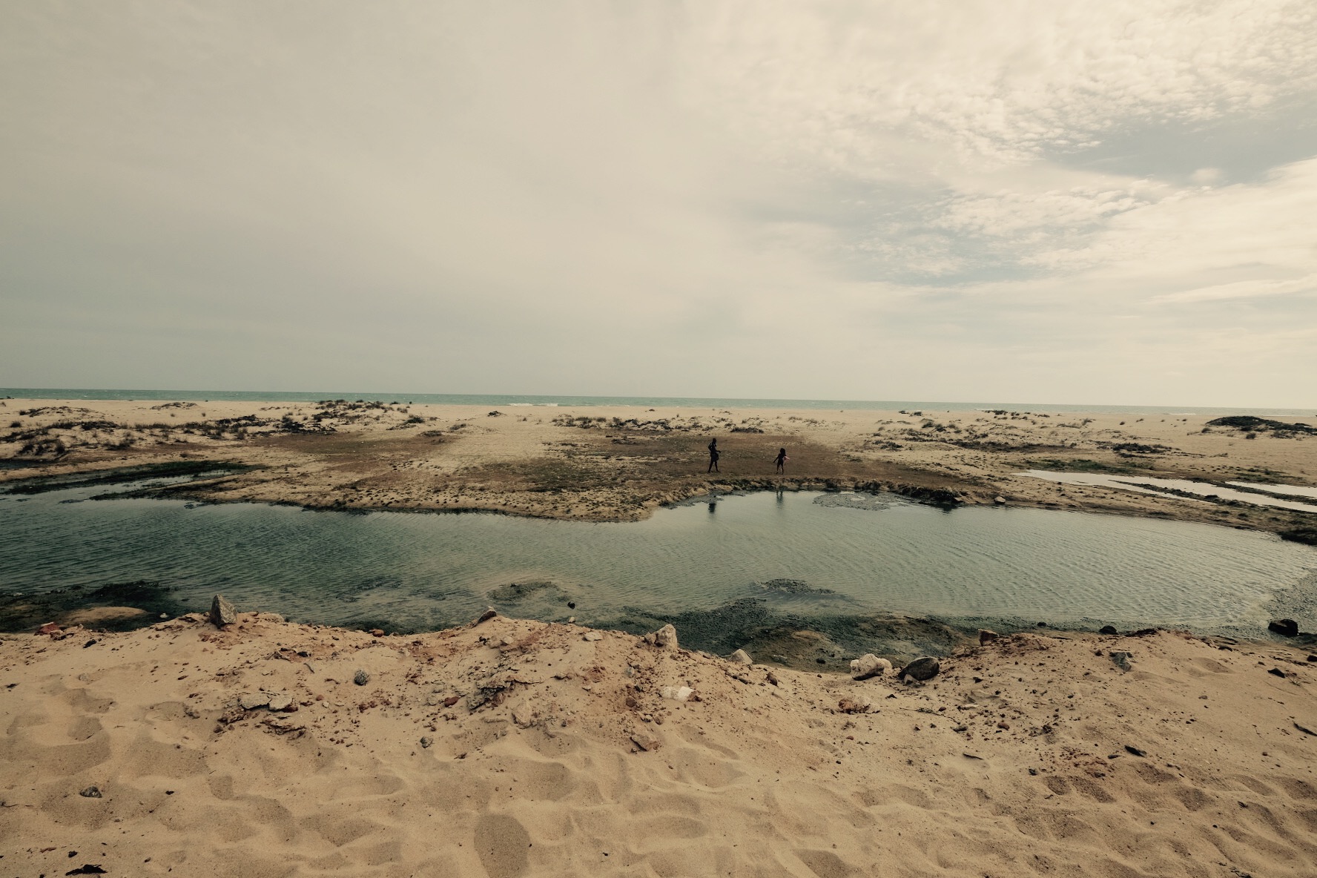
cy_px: 439
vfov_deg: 70.4
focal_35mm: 17
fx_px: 622
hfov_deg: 93.3
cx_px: 658
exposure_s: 1/350
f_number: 14
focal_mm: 11
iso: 200
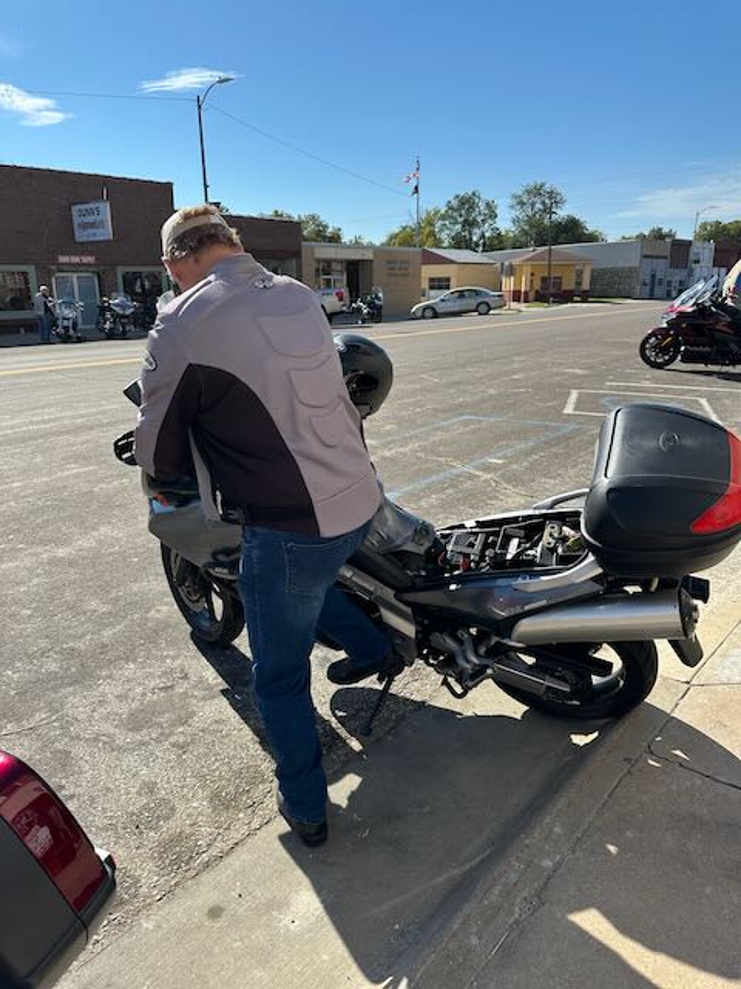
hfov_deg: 56.8
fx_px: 685
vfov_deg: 71.6
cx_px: 370
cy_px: 494
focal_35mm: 24
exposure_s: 1/3597
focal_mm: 6.86
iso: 80
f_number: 1.78
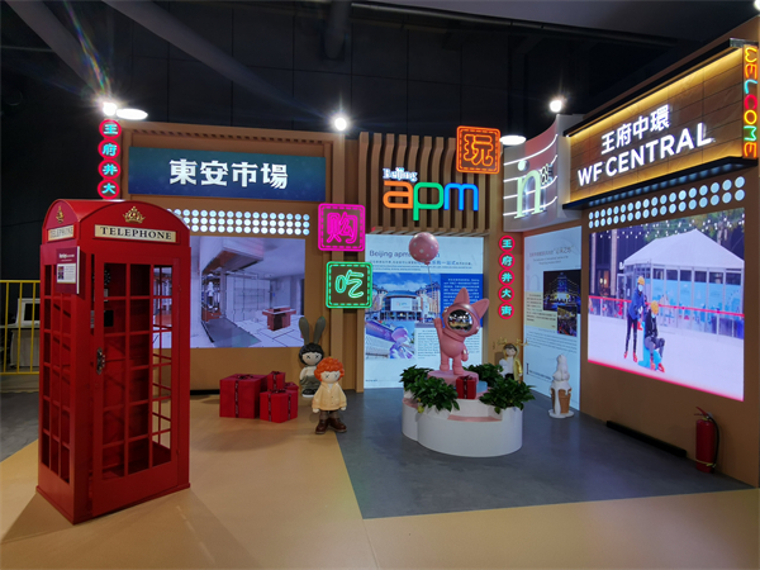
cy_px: 285
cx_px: 380
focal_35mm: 22
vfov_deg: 61.1
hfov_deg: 76.4
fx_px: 483
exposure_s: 1/109
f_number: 2.2
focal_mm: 2.35
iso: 50
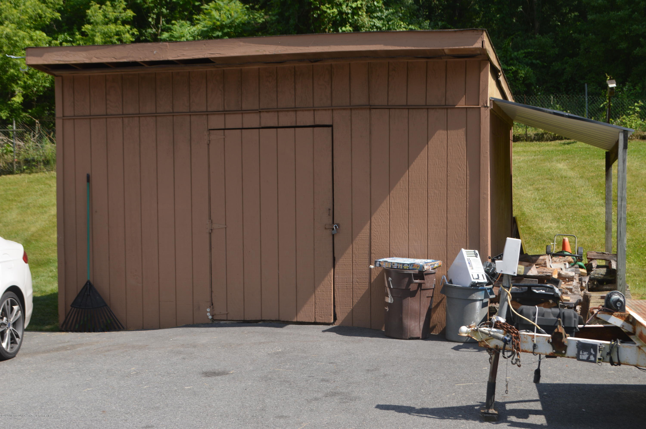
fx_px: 968
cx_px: 323
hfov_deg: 36.9
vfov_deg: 25.0
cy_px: 214
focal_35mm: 54
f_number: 7.1
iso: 100
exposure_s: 1/200
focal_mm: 36
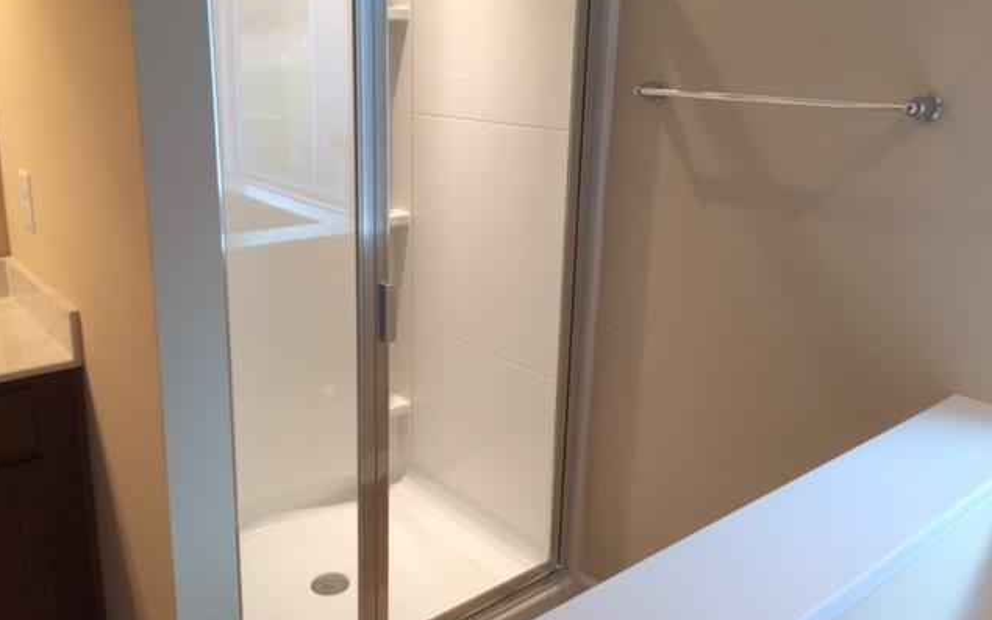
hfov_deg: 61.2
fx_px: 838
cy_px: 284
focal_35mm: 31
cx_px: 494
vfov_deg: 40.6
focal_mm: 4.15
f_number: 2.2
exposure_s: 1/30
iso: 32
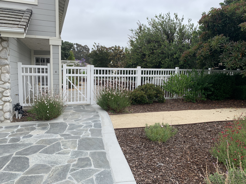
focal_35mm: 26
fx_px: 185
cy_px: 92
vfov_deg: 53.1
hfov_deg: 67.3
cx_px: 123
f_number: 1.8
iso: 25
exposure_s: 1/722
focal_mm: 4.25
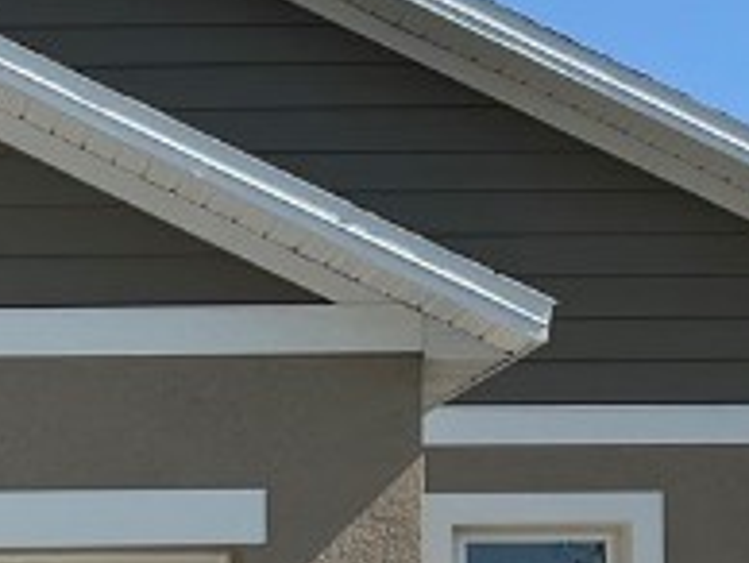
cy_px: 771
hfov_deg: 13.7
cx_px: -309
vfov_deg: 10.6
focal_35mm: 137
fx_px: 2968
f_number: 1.6
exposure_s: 1/6897
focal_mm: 5.1
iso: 50
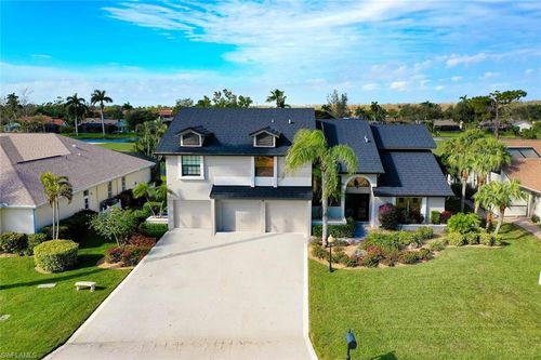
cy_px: 180
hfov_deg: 65.5
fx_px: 421
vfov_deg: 46.4
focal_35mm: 28
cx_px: 270
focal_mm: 10.26
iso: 100
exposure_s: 1/400
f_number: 5.6
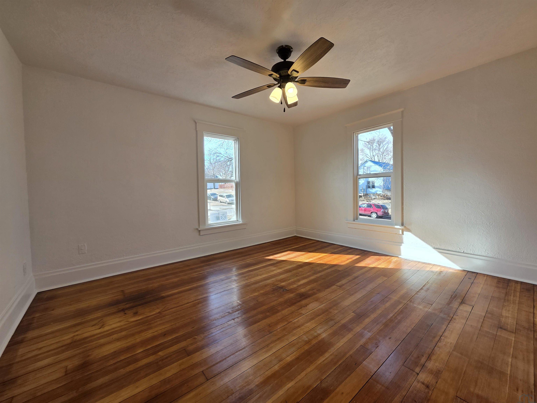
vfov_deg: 89.9
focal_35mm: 13
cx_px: 268
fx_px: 202
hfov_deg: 106.2
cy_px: 202
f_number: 1.9
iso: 32
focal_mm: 2.2
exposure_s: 1/120
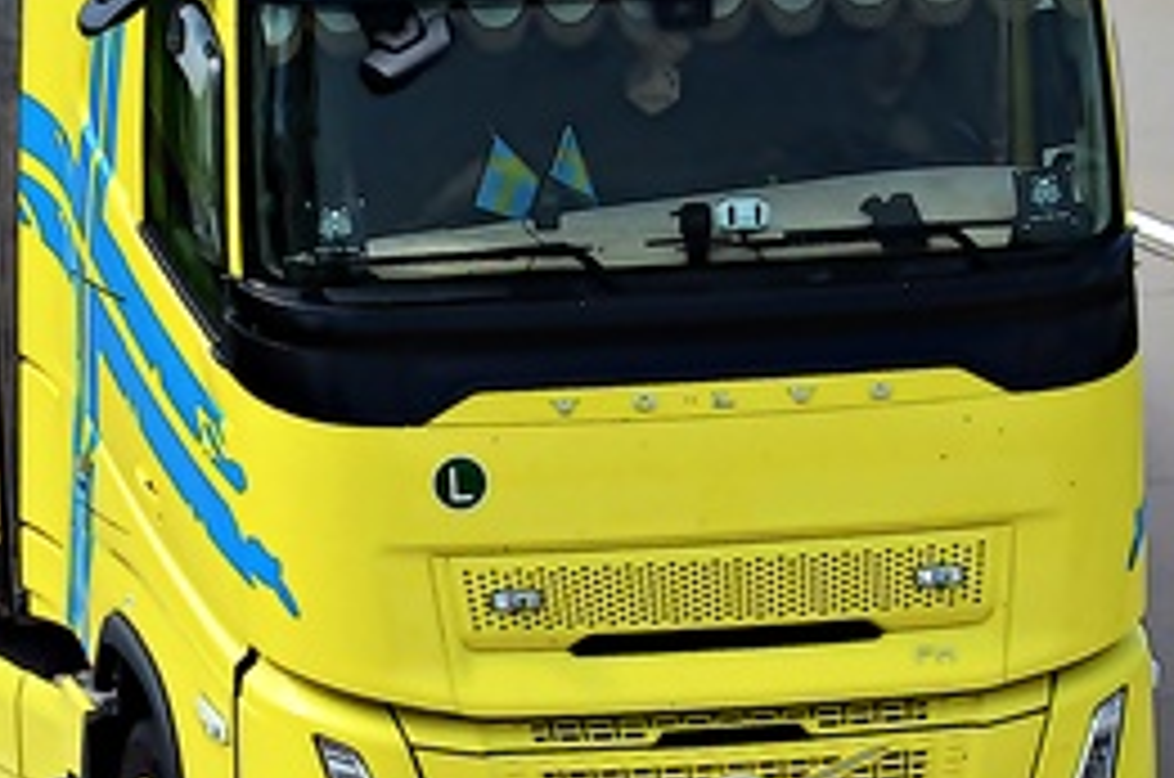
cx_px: 180
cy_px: 180
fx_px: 20963
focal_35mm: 644
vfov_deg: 2.1
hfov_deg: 3.2
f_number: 10
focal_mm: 140
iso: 800
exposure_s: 1/1250
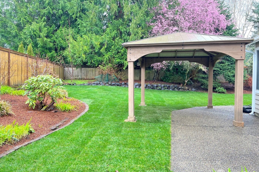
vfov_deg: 46.4
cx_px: 126
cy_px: 80
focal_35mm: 28
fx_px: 201
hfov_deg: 65.5
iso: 125
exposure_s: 1/102
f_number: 1.5
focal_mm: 5.7
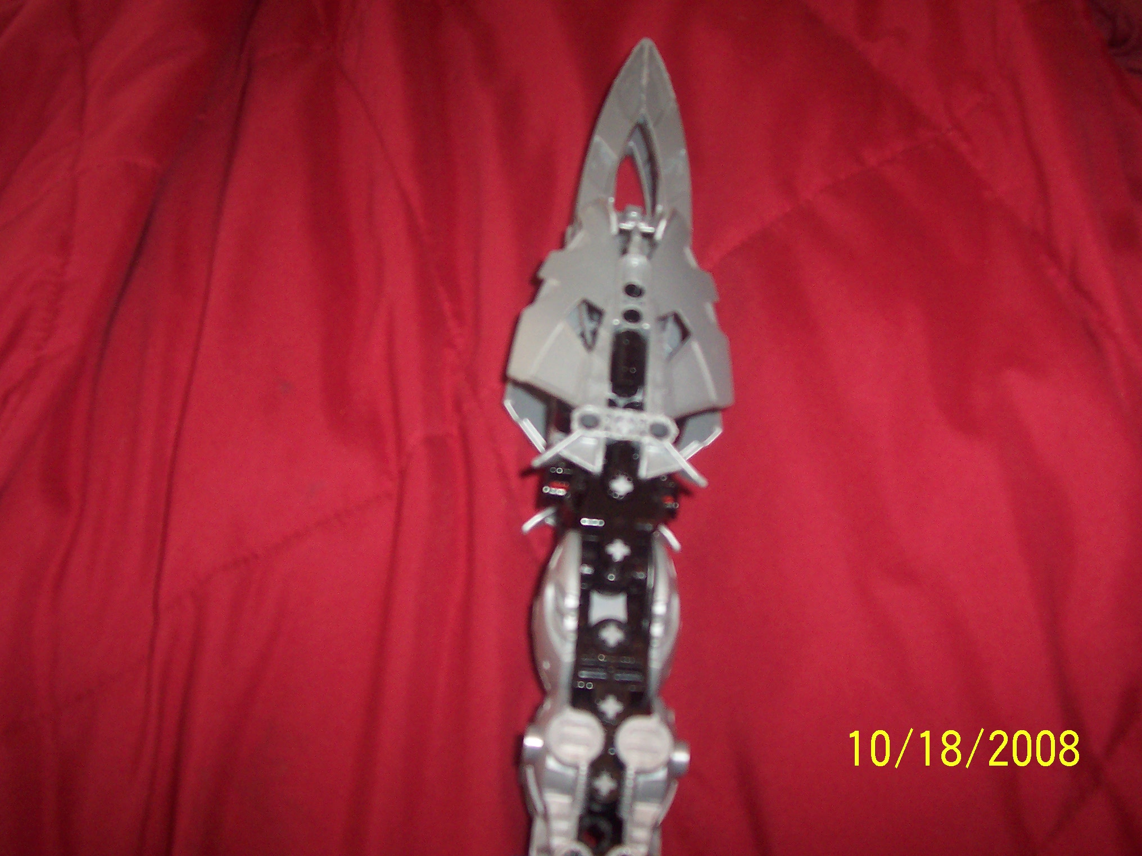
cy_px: 428
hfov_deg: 50.1
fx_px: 1221
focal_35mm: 37
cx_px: 571
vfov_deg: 38.7
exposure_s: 1/60
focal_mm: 5.6
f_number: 2.8
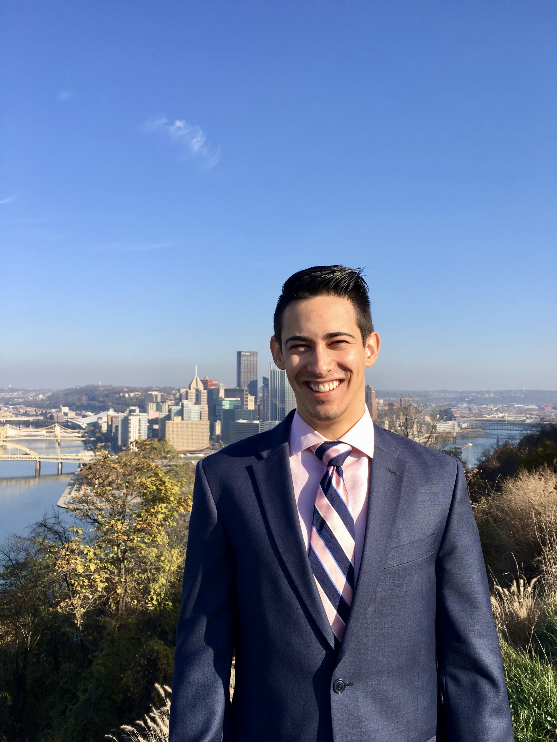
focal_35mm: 29
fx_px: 622
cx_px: 278
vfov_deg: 61.7
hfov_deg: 48.2
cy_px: 371
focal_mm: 4.15
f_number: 2.2
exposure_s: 1/1241
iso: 25
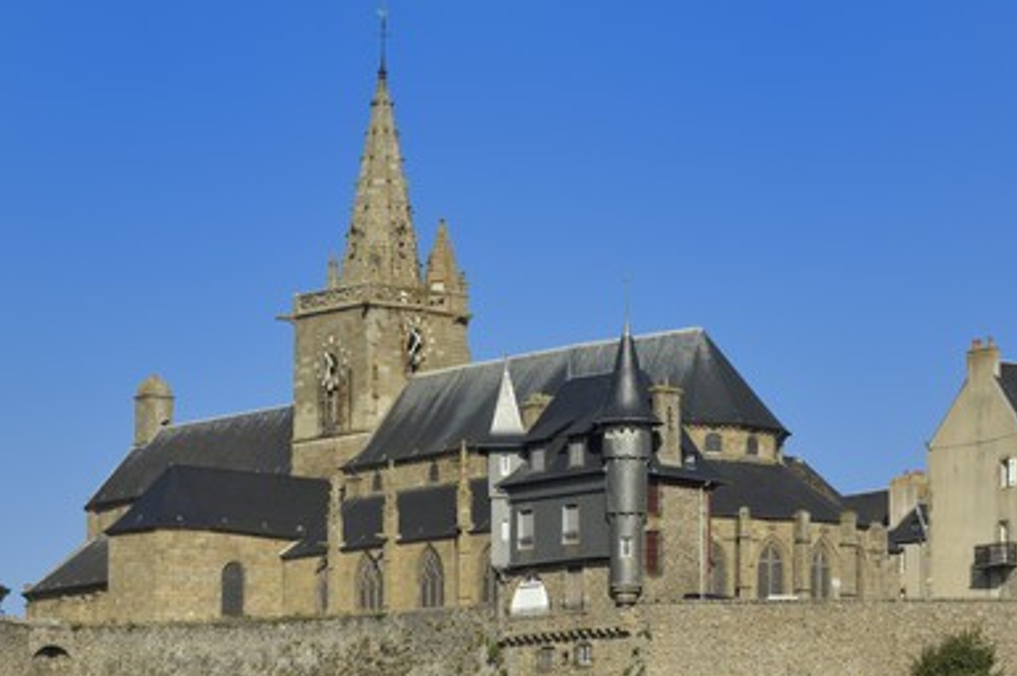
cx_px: 472
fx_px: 5560
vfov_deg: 7.0
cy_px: 356
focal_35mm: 197
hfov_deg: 10.4
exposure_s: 1/250
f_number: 7.6
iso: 100
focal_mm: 120
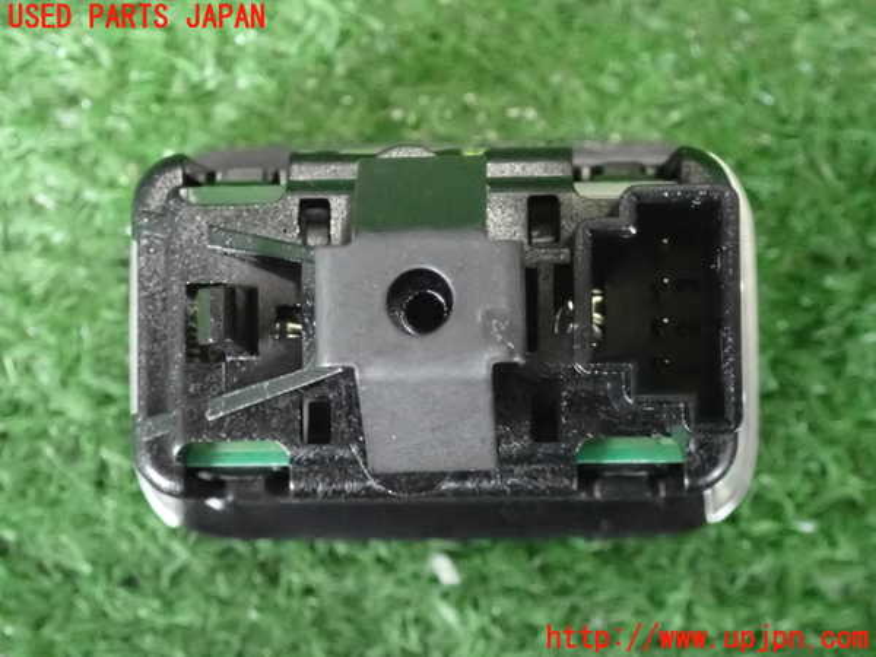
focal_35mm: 94
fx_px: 2379
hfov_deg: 20.9
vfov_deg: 15.7
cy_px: 328
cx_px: 438
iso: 6400
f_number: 4.7
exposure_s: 1/50
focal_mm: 16.79
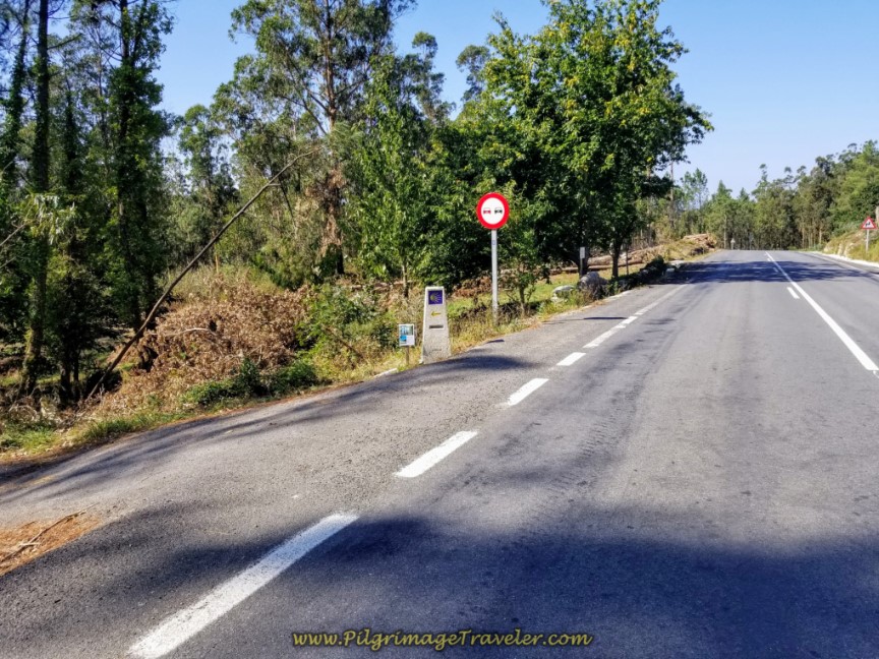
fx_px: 660
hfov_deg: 67.3
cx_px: 440
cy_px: 330
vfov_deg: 53.1
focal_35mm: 26
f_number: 1.7
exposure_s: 1/1488
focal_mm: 4.3
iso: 50
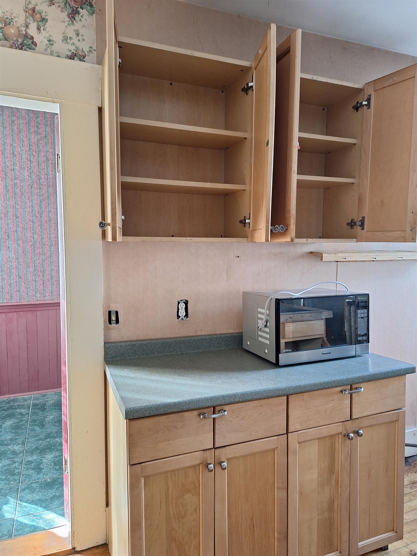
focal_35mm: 23
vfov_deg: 73.9
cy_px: 278
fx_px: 369
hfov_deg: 58.9
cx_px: 208
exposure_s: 1/40
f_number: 1.8
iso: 160
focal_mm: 5.54
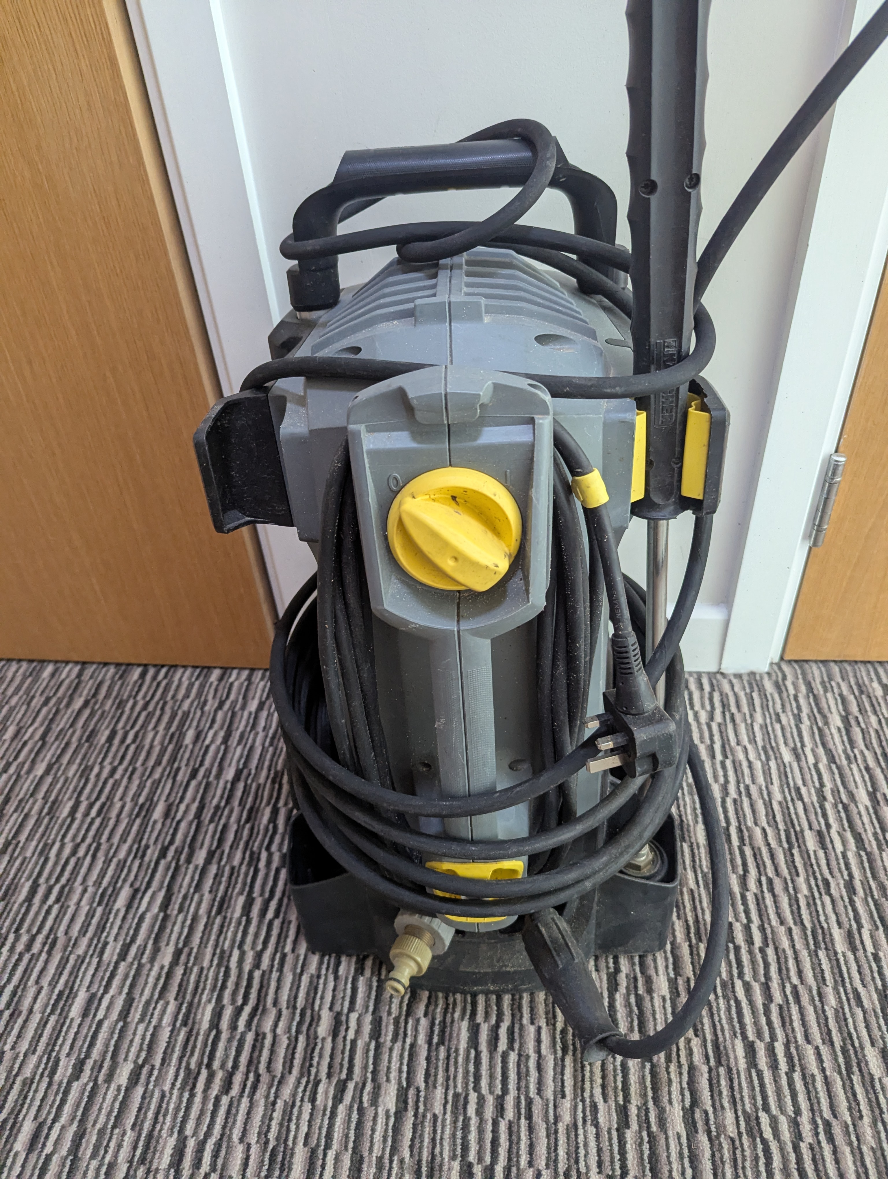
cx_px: 444
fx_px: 819
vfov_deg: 71.5
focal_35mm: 24
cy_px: 590
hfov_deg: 56.9
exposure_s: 1/100
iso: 812
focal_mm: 6.81
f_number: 1.85
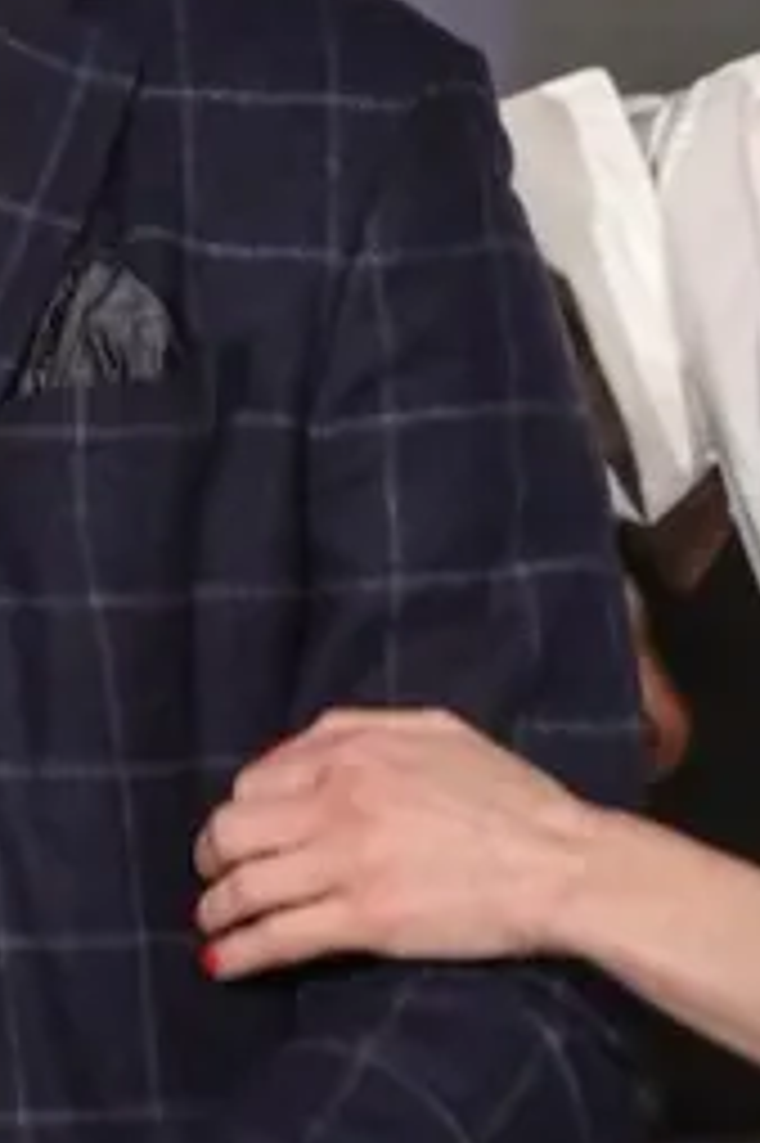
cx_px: 369
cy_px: -1026
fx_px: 17090
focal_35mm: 539
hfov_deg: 2.5
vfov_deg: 3.8
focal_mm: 120
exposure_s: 1/160
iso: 1250
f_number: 2.8
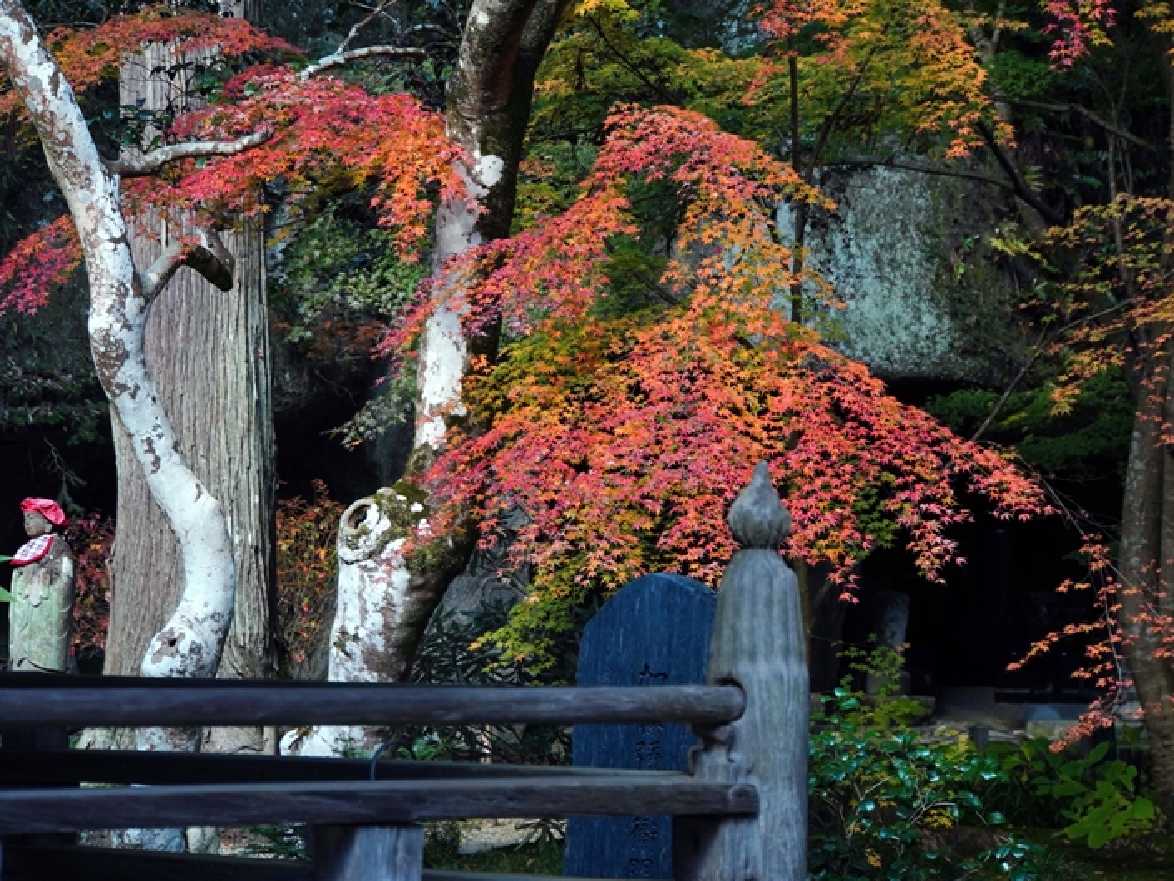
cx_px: 542
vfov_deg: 10.9
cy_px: 440
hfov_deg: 14.5
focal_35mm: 136
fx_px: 4604
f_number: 6.3
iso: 640
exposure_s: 1/160
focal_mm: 83.1
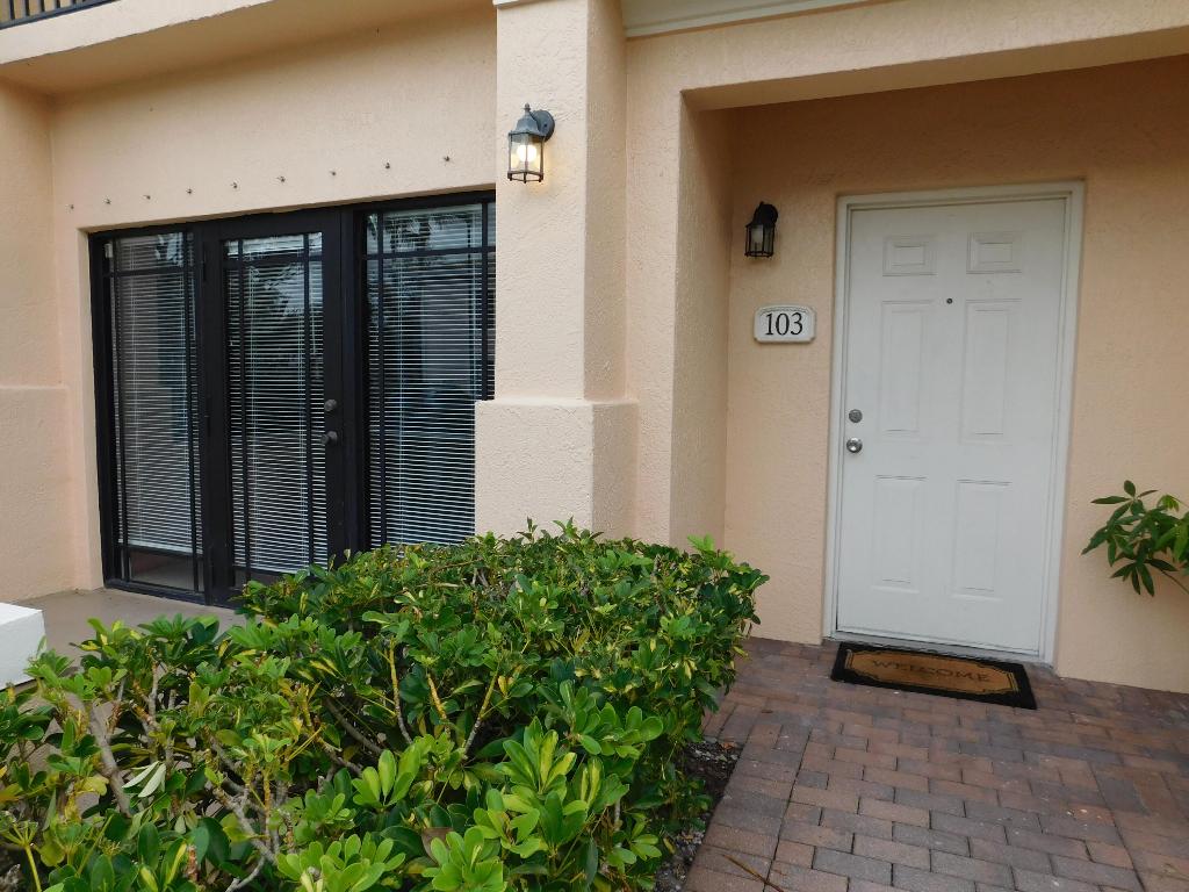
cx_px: 594
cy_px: 446
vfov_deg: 58.9
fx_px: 790
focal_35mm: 23
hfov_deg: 73.9
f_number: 3
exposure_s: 1/500
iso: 125
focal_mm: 4
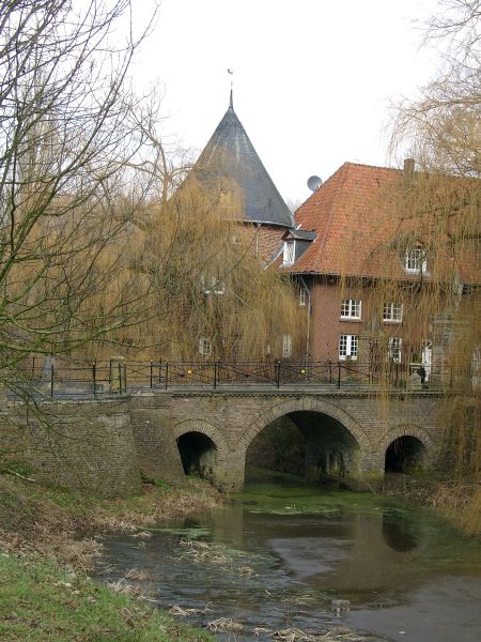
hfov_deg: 20.2
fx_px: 1352
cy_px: 321
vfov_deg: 26.7
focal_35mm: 73
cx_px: 240
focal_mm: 15.12
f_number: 4
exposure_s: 1/251
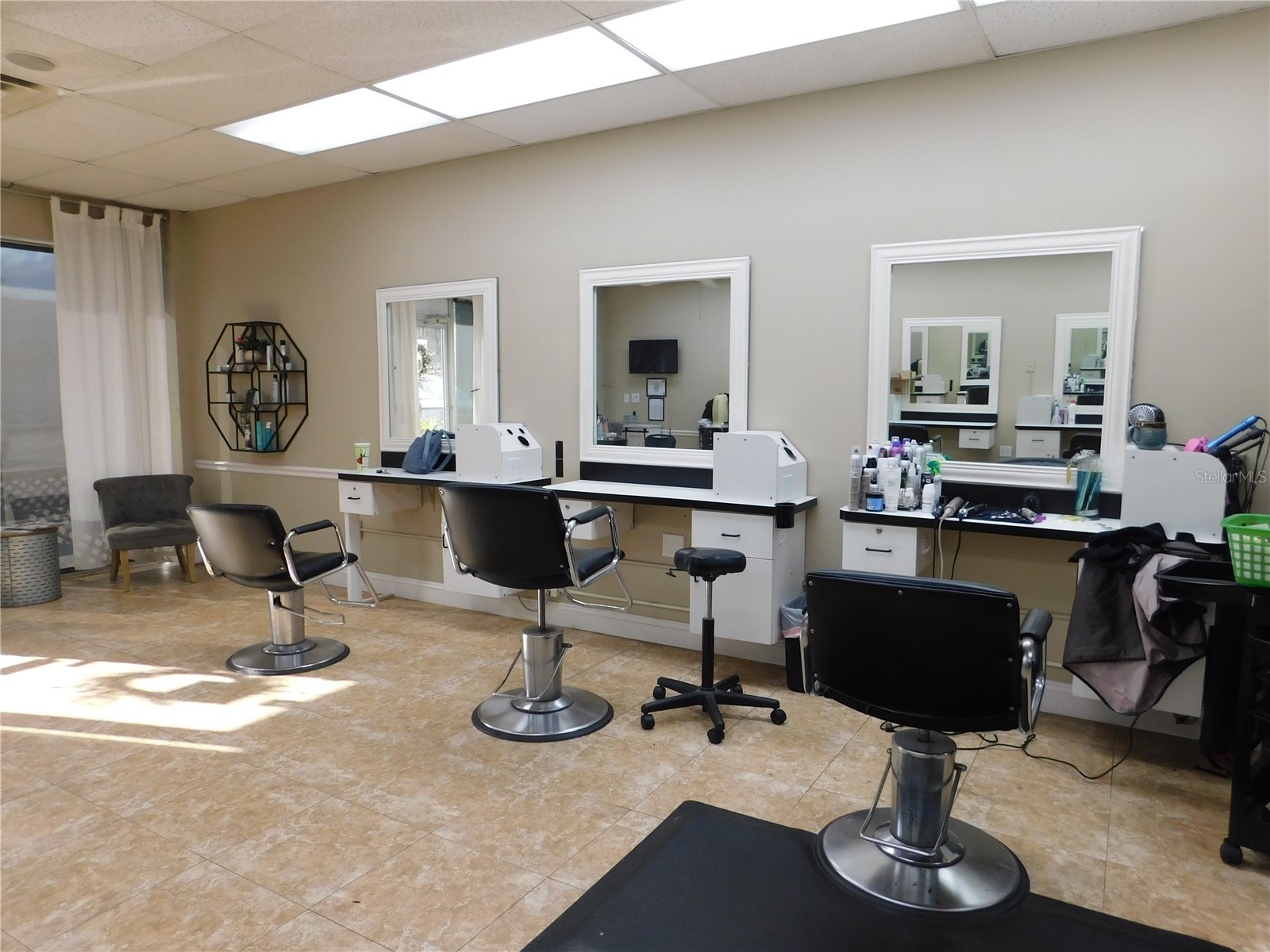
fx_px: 844
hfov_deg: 73.9
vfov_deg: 58.9
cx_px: 635
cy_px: 476
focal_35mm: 23
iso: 125
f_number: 3
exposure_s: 1/60
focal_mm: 4
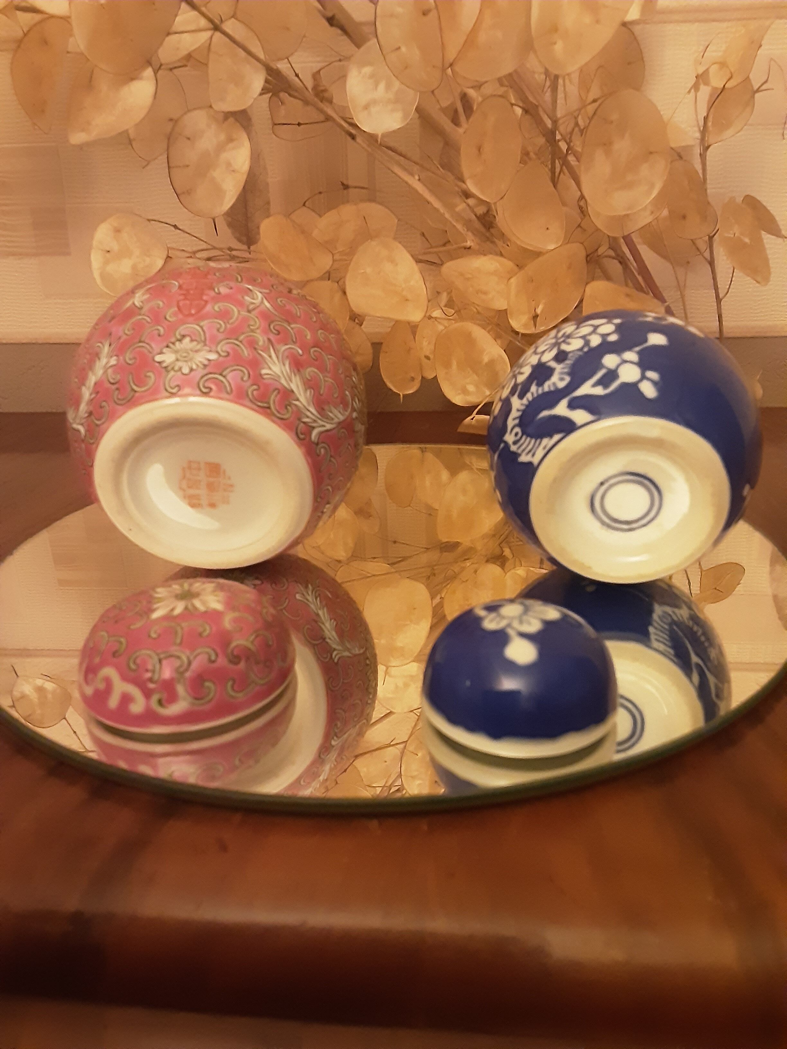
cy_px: 524
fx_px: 849
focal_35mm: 28
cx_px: 394
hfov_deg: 49.7
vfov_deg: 63.4
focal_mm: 2.9
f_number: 1.9
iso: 400
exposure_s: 1/25
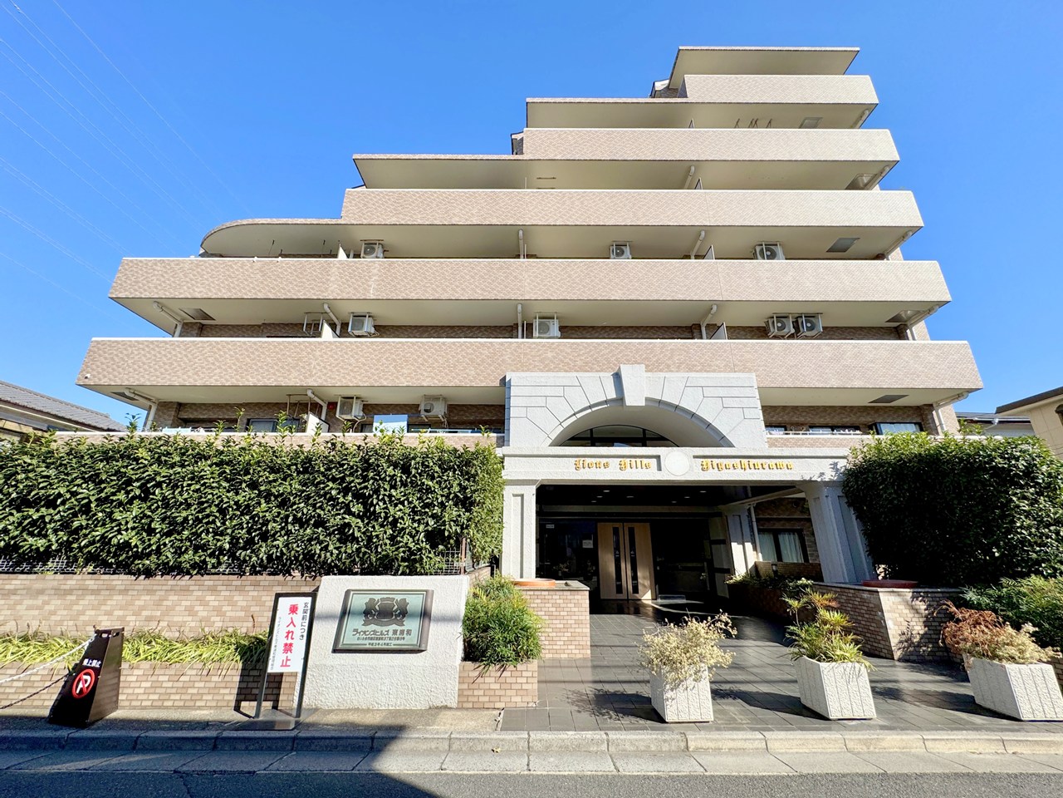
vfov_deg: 85.7
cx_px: 532
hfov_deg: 102.1
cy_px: 399
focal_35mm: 14
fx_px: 430
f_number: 2.2
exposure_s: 1/1880
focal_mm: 2.22
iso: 50
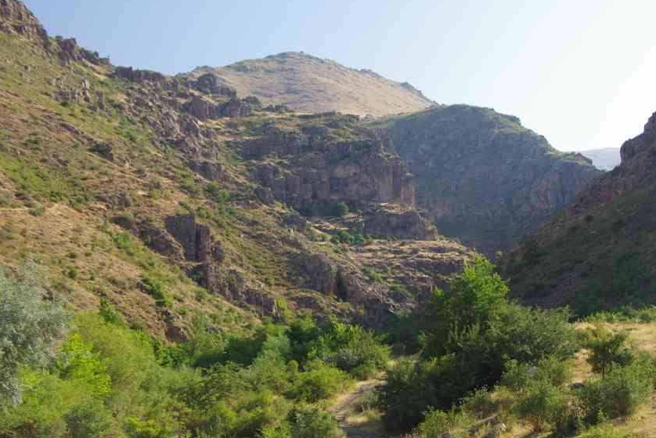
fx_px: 1141
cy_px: 251
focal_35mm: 63
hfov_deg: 32.0
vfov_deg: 21.7
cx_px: 390
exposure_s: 1/60
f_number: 8
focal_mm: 35
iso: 200
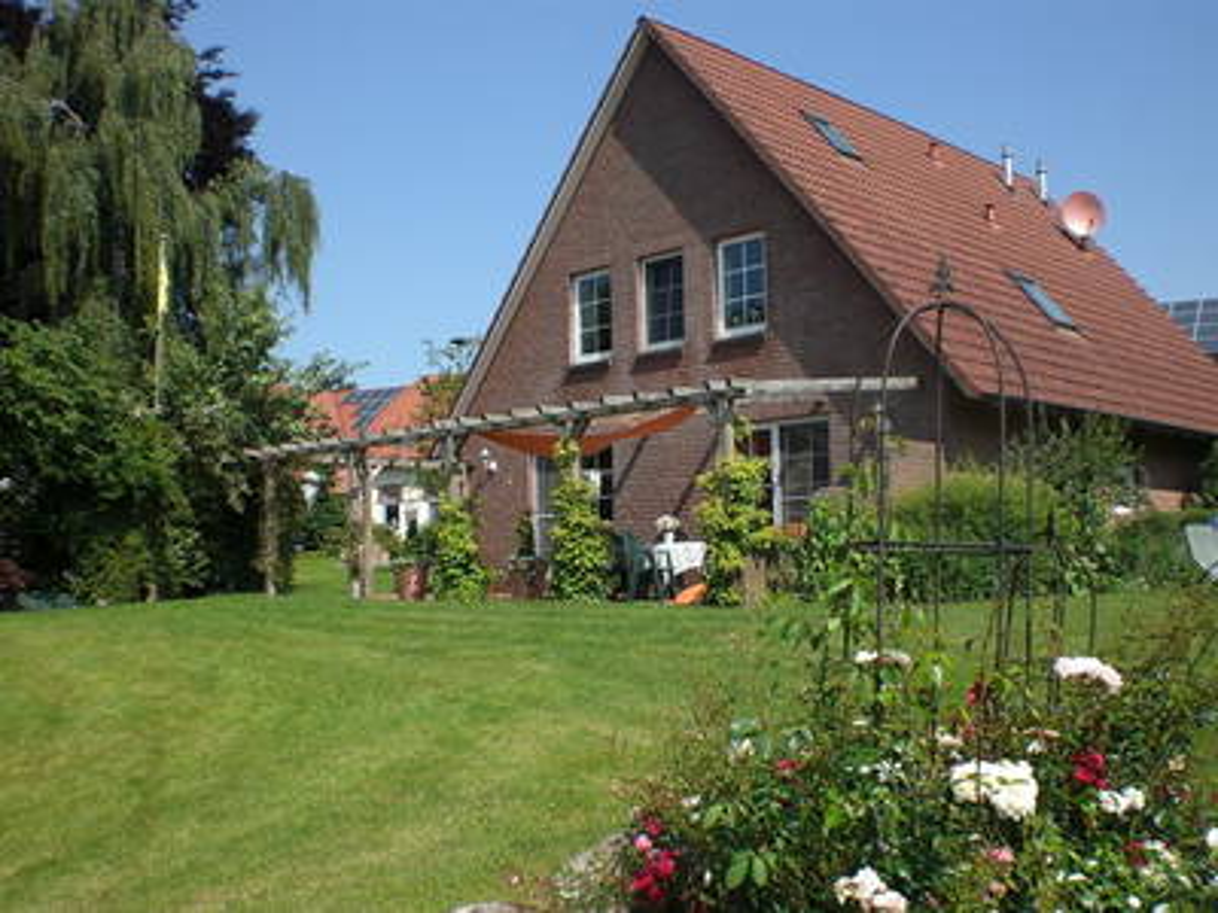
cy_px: 456
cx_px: 609
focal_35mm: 36
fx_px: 1267
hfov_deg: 51.4
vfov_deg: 39.7
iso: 50
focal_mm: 6.3
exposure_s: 1/320
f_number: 4.4
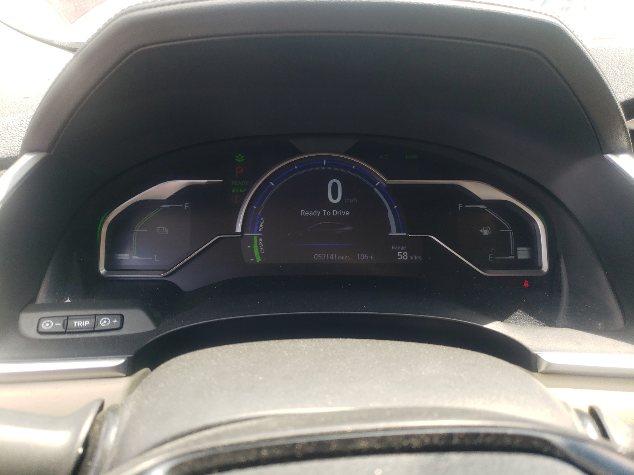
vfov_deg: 53.1
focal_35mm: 26
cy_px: 238
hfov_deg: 67.3
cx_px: 317
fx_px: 476
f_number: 1.5
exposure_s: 1/250
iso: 50
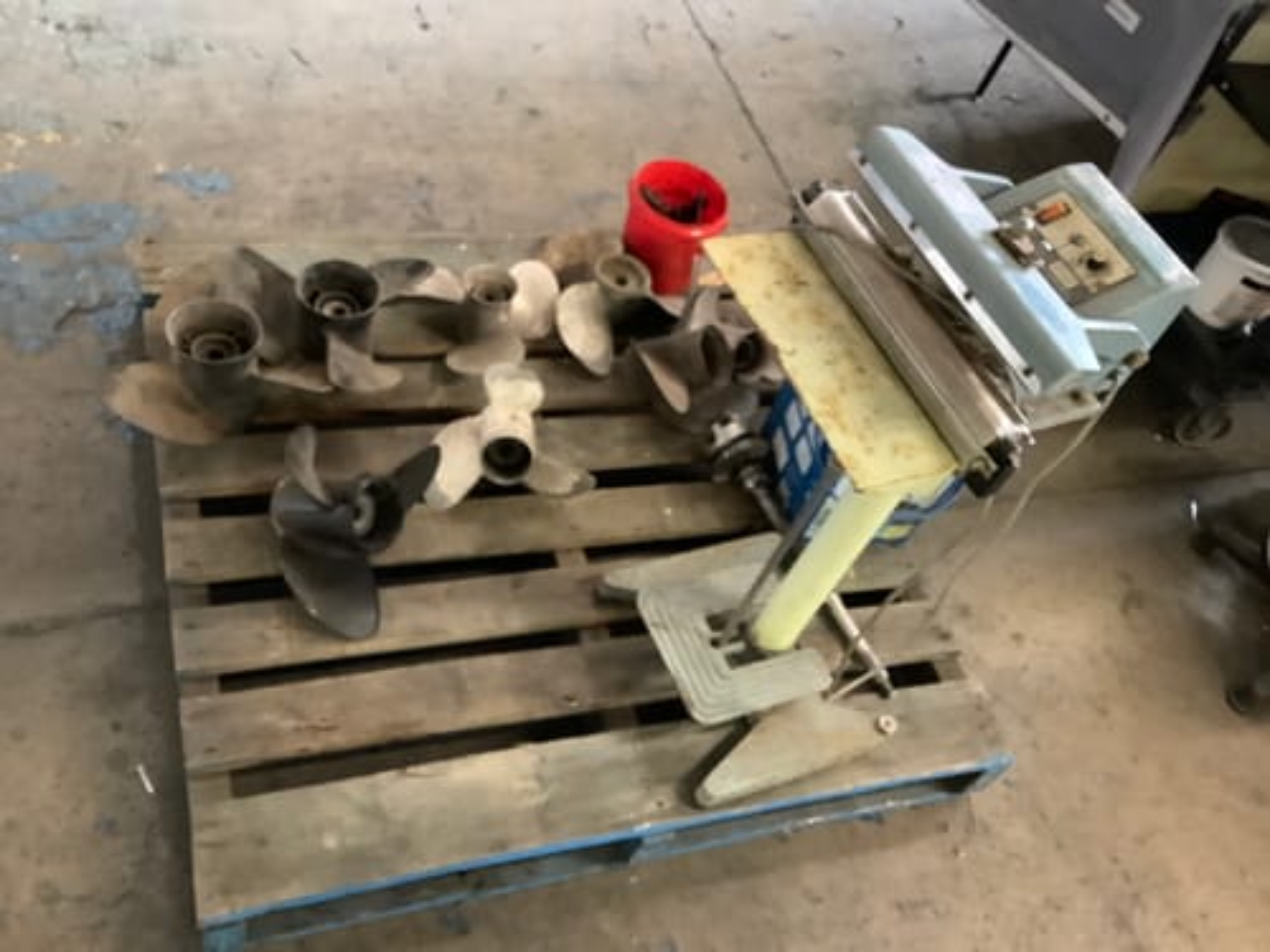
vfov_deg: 45.4
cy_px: 476
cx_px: 635
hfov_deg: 58.4
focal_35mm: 31
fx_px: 1137
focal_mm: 3.3
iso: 500
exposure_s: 1/25
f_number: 2.4
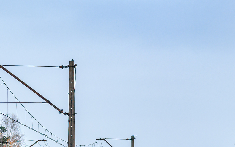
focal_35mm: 321
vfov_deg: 4.1
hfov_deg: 6.5
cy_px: 154
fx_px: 2056
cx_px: 24
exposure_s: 1/400
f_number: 5
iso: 1000
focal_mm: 75
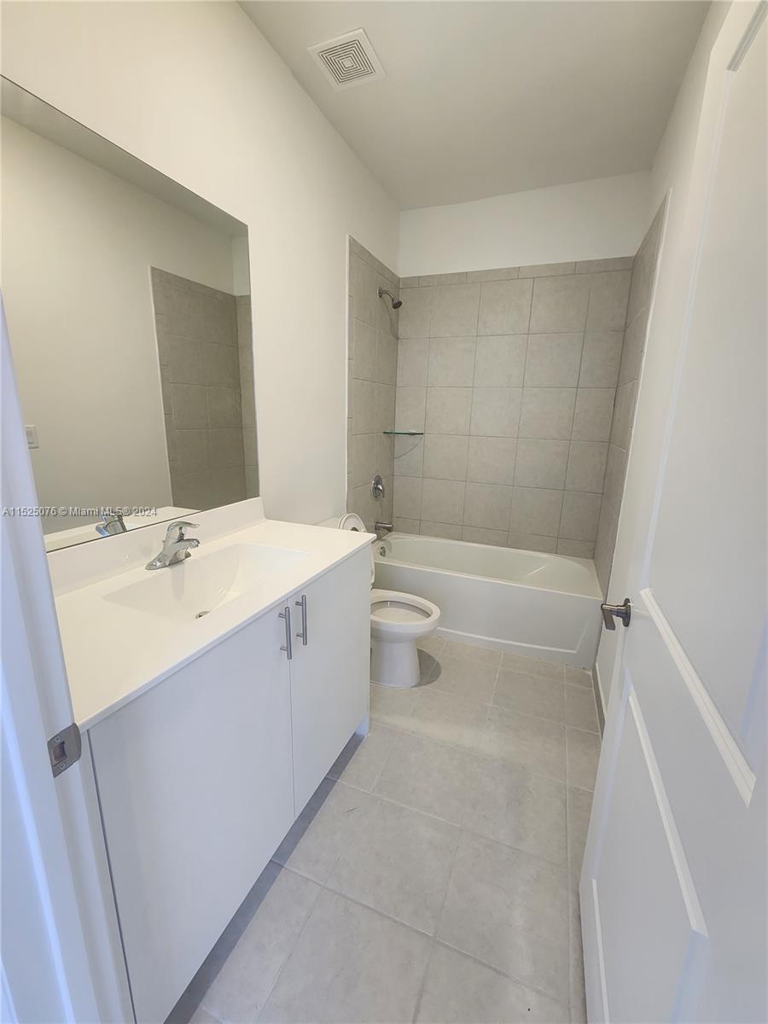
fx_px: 385
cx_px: 384
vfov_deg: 106.2
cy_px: 512
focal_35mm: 13
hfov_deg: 89.9
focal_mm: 2.2
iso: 250
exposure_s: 1/60
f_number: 2.2
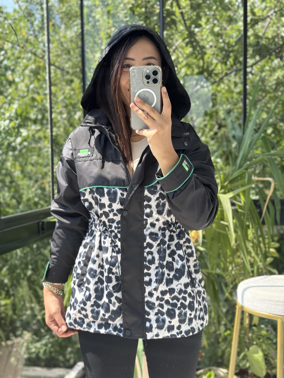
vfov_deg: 39.7
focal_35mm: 48
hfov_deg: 30.3
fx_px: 525
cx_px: 142
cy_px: 189
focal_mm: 6.76
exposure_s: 1/214
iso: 64
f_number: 1.78
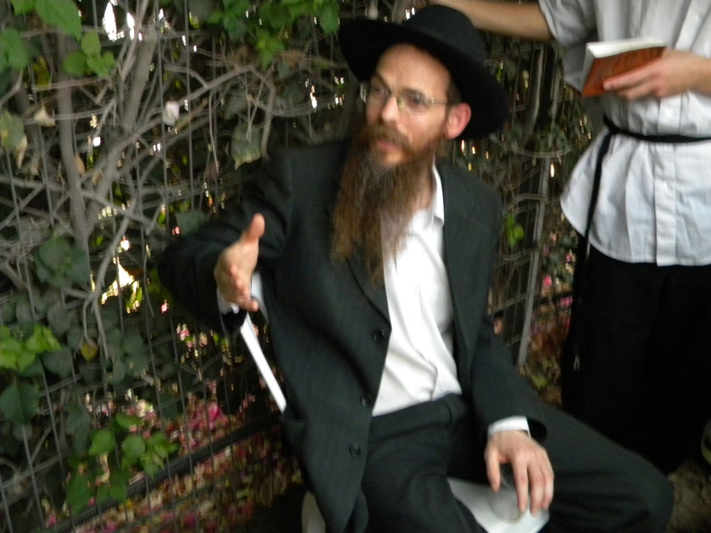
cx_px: 356
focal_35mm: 36
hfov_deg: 51.4
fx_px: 739
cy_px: 266
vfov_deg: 39.7
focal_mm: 6.4
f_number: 3.7
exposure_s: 1/272
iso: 400
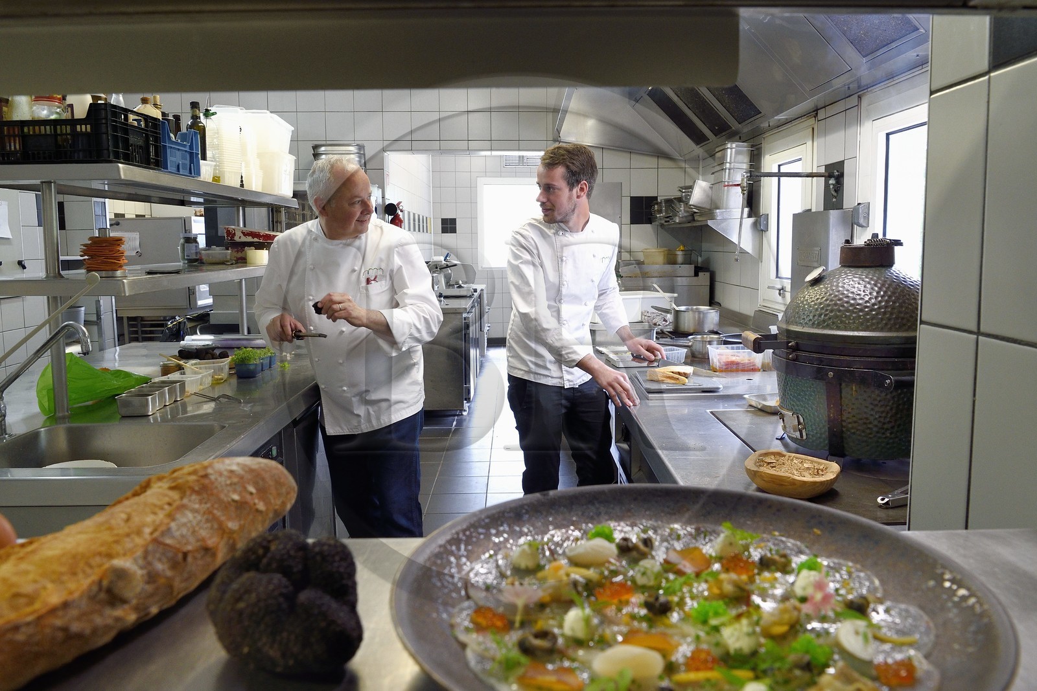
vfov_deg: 53.1
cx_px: 518
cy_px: 346
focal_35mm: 24
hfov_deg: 73.7
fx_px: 691
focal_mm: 24
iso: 1600
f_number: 13
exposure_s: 1/30
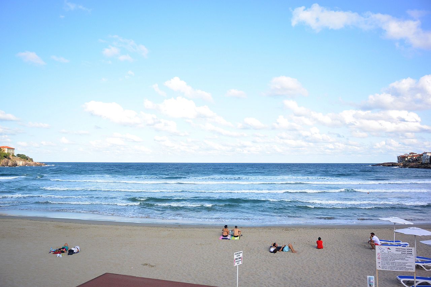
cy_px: 144
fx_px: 323
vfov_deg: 47.9
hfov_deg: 67.4
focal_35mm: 27
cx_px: 216
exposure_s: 1/1000
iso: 160
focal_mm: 10
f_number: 8
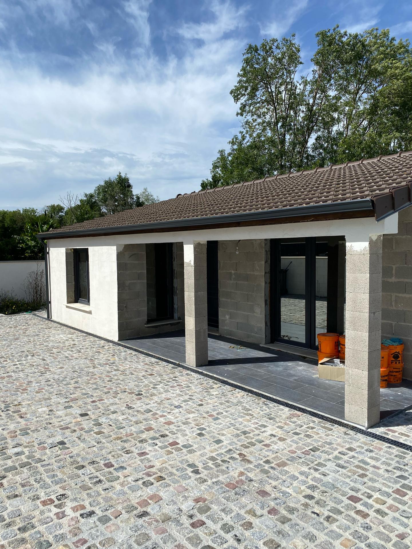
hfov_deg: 53.1
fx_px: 413
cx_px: 206
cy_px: 274
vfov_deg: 67.3
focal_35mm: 26
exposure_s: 1/4115
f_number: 1.8
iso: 32
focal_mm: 4.25
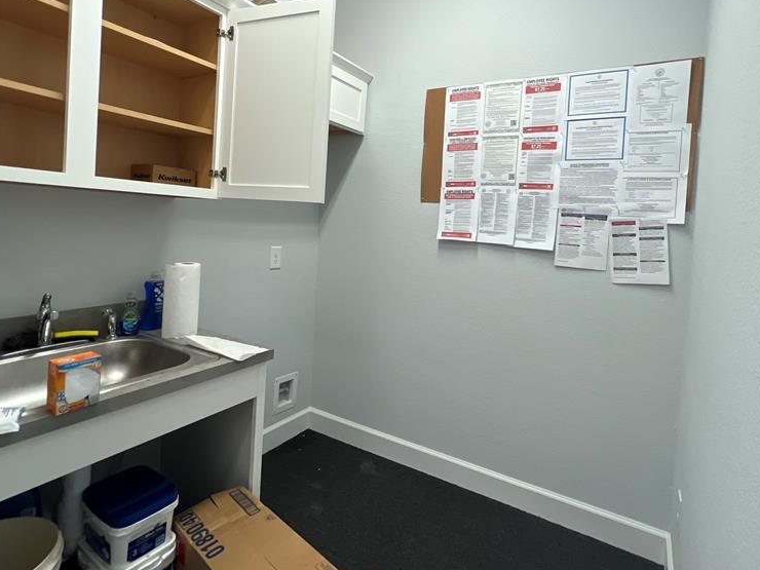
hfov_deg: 87.6
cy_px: 233
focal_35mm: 18
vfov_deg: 71.0
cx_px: 404
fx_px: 395
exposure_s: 1/110
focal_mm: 1.57
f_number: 1.8
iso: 100
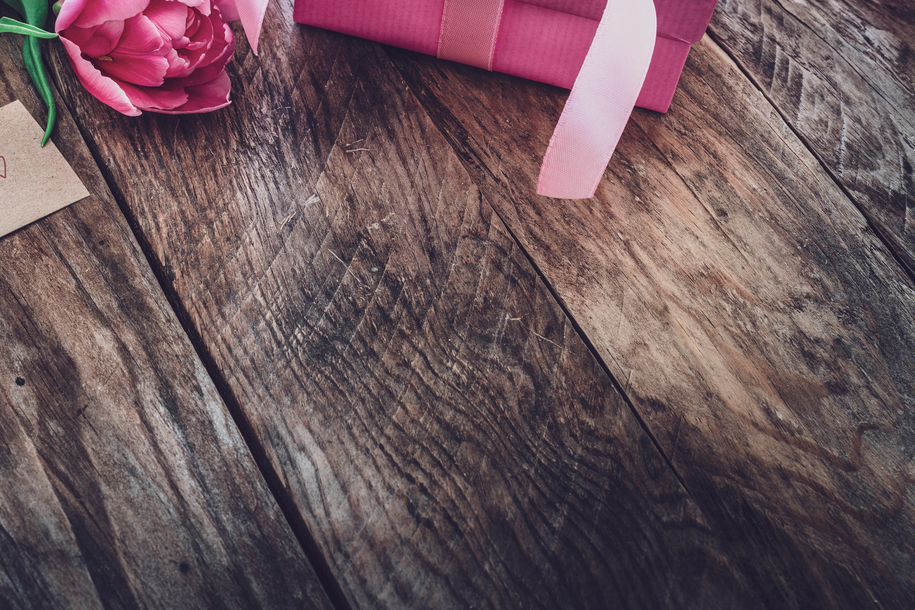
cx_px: 202
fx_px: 1601
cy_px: 130
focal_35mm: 63
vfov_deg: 21.3
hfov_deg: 31.2
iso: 100
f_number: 9
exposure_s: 1.6
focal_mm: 40
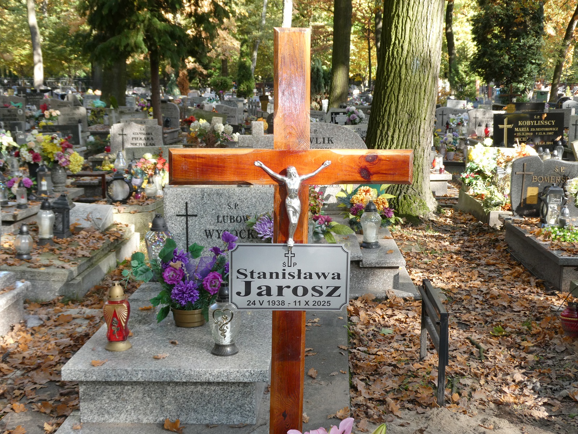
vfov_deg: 30.9
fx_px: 785
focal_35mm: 47
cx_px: 289
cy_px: 217
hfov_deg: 40.4
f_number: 4
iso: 125
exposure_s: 1/60
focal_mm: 8.4
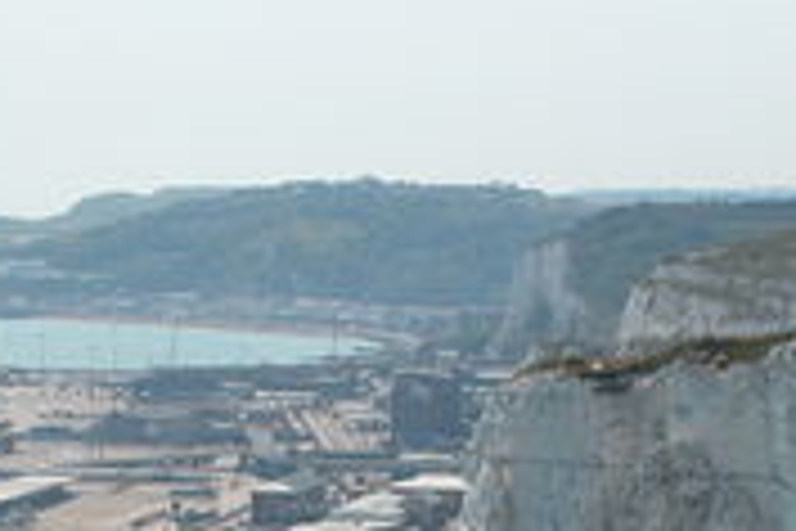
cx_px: 549
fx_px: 4046
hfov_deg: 11.2
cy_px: 594
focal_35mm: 183
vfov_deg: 7.5
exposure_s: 1/486
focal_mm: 19.9
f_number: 6.8
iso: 100
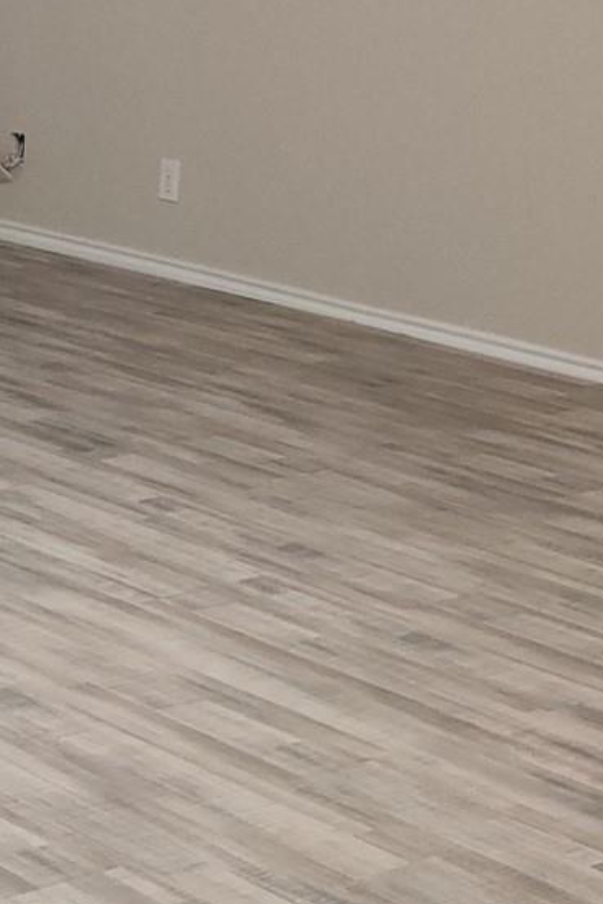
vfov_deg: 19.6
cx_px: -523
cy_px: 351
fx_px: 2611
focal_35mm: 104
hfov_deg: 12.0
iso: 1250
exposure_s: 1/100
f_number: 1.65
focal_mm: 4.75
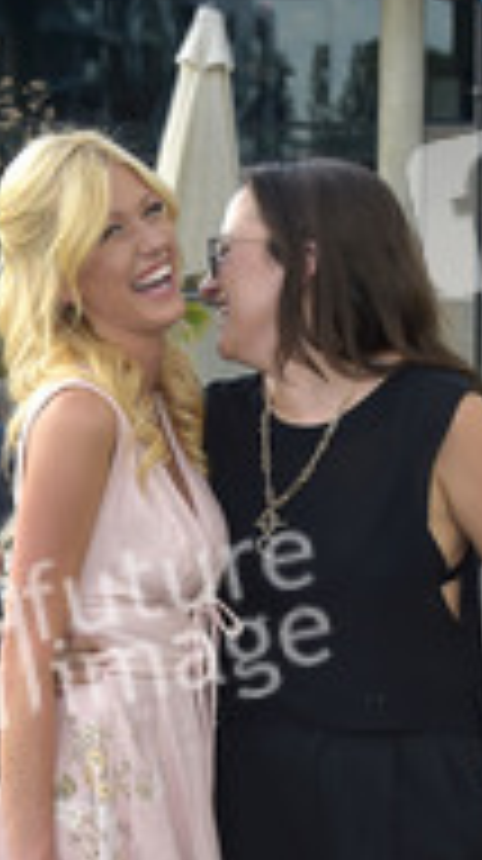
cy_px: 865
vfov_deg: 17.3
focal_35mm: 121
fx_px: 2758
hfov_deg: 10.0
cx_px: 232
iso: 250
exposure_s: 1/250
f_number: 7.1
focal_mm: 55
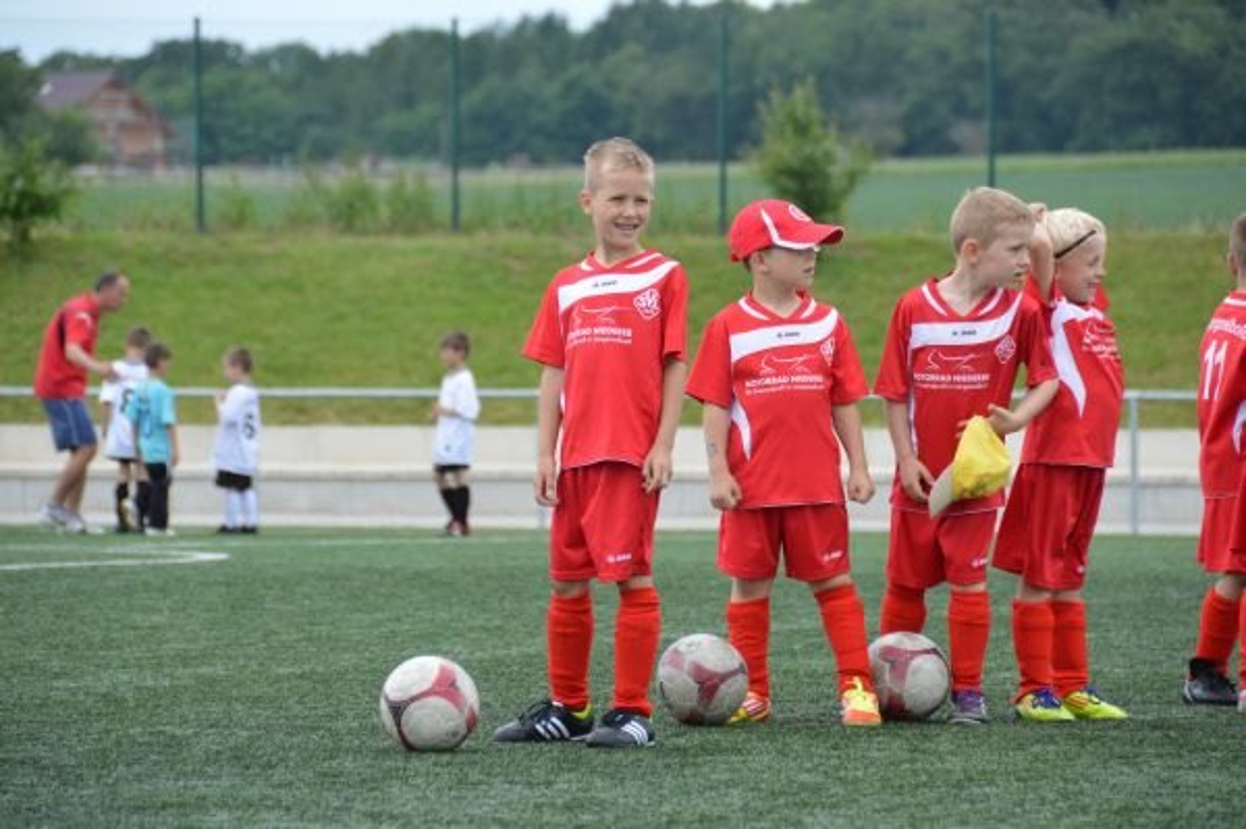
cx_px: 623
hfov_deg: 9.2
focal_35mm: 225
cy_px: 414
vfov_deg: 6.1
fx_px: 7781
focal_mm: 150
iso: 400
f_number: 5.6
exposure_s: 1/1000
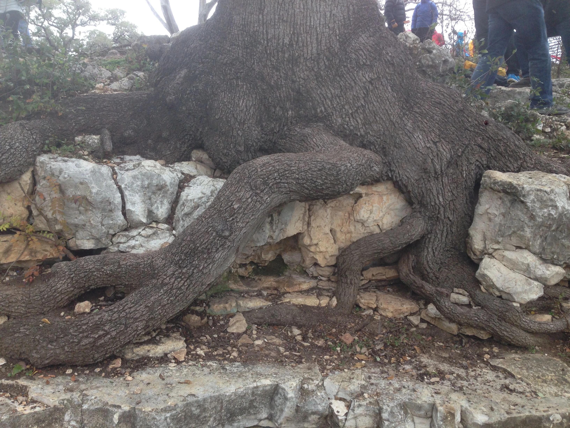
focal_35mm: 33
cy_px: 214
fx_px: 543
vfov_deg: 42.9
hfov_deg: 55.4
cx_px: 285
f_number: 2.4
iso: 80
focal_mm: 4.12
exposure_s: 1/120
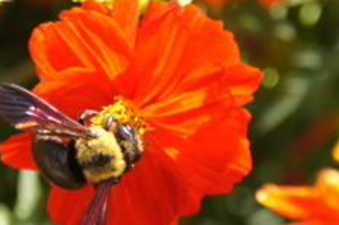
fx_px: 4535
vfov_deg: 2.8
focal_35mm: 482
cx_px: 104
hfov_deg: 4.3
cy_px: 152
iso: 200
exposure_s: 1/250
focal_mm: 120
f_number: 6.3
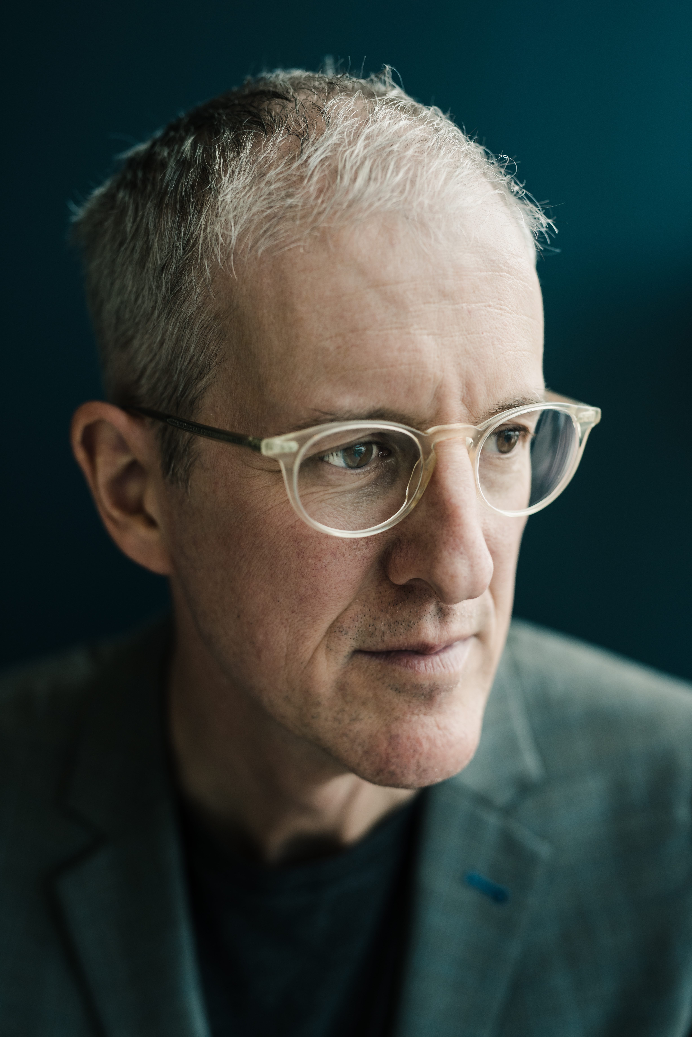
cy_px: 518
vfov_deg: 39.6
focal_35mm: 50
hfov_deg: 27.0
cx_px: 346
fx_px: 1440
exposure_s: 1/400
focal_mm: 50
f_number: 2.2
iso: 200
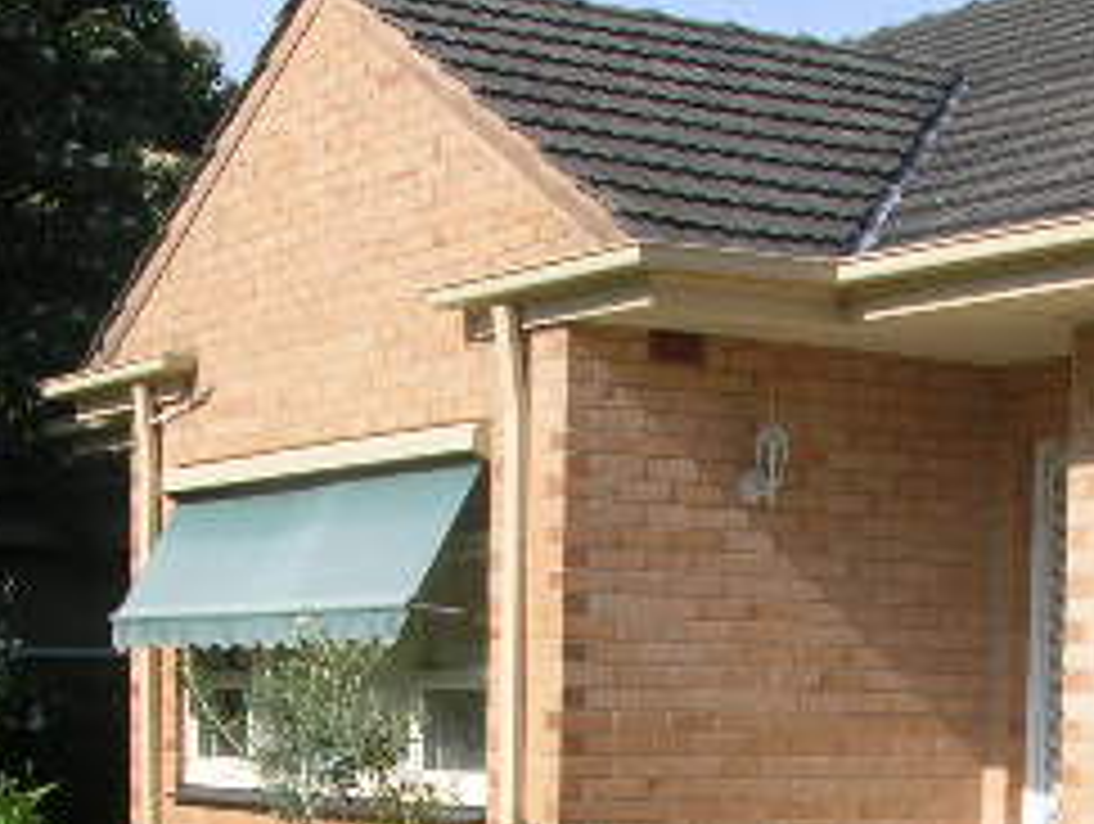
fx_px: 2912
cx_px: 612
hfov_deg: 21.3
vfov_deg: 15.3
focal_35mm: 92
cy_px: 1072
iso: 50
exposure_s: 1/248
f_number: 5.6
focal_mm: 5.8
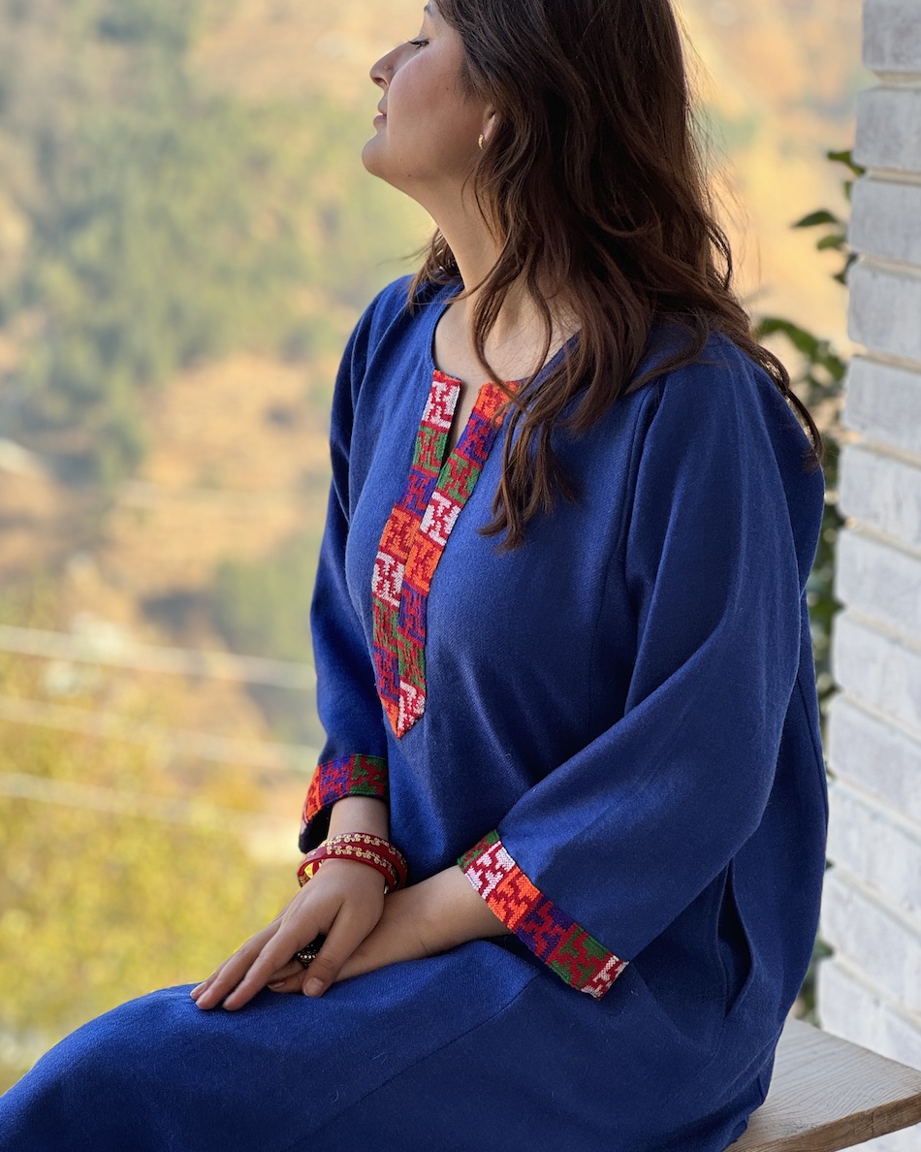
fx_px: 2761
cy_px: 587
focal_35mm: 81
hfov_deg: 18.9
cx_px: 461
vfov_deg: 23.6
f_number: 2.8
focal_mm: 9
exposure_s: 1/99
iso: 40
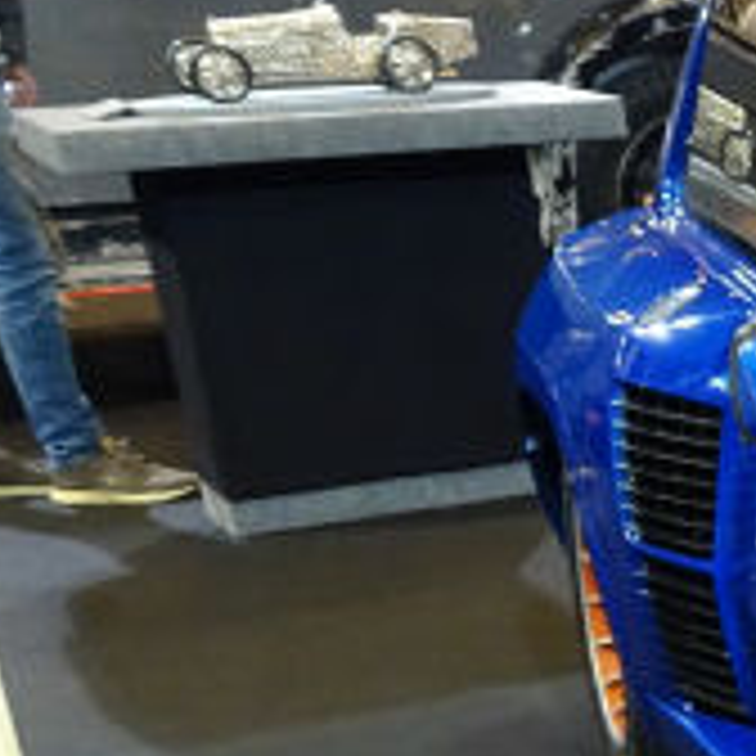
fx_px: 2496
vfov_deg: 16.6
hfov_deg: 13.4
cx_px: 1728
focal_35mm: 101
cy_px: 886
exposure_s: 1/30
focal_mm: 4.1
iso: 320
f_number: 3.5
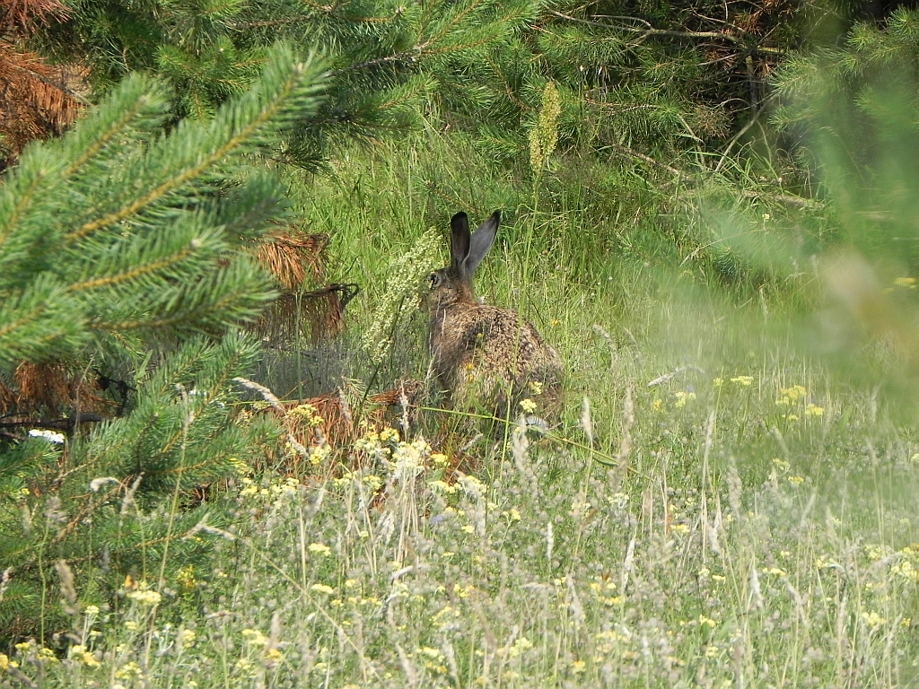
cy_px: 344
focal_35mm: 337
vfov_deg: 4.4
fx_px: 8947
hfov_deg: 5.9
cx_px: 460
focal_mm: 59.9
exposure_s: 1/340
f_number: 6.3
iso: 160
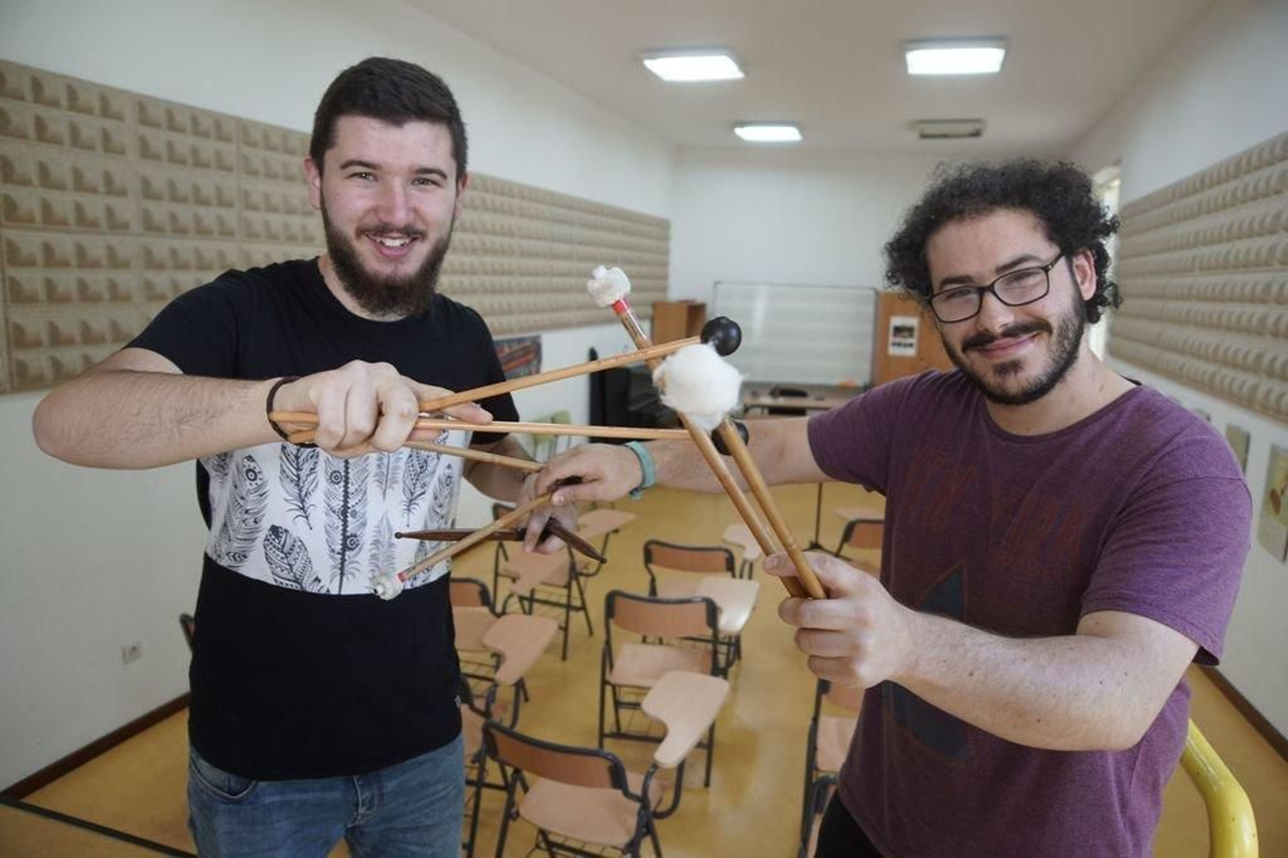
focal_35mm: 24
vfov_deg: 53.1
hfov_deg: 73.8
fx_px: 858
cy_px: 429
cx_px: 644
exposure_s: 1/60
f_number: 3.5
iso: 320
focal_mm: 16
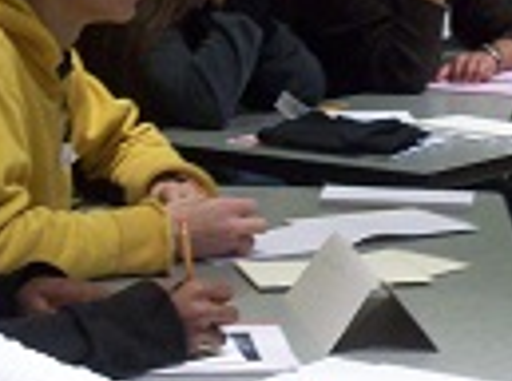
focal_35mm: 168
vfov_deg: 8.8
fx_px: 2478
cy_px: 143
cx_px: 385
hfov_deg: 11.8
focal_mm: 9
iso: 160
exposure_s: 1/18.3
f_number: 3.4
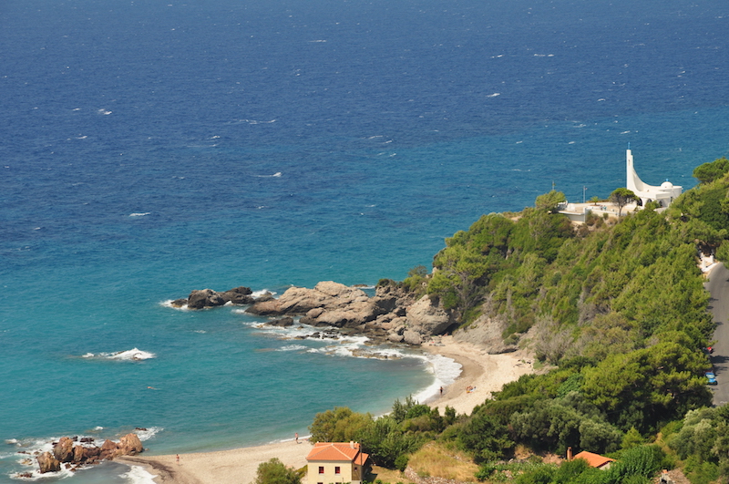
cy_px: 242
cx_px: 364
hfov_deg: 16.1
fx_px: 2578
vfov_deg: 10.7
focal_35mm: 128
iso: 200
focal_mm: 85
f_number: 11
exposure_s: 1/320
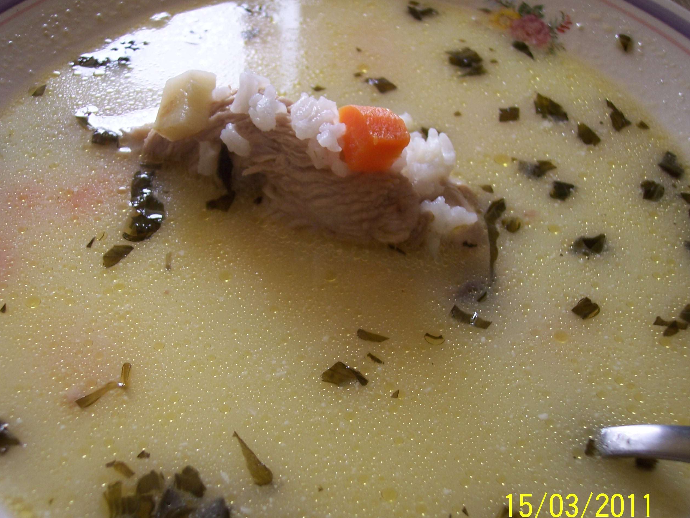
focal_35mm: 44
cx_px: 308
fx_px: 877
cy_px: 287
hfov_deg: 42.9
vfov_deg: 32.9
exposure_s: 1/90
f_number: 2.8
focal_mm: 8
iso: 100
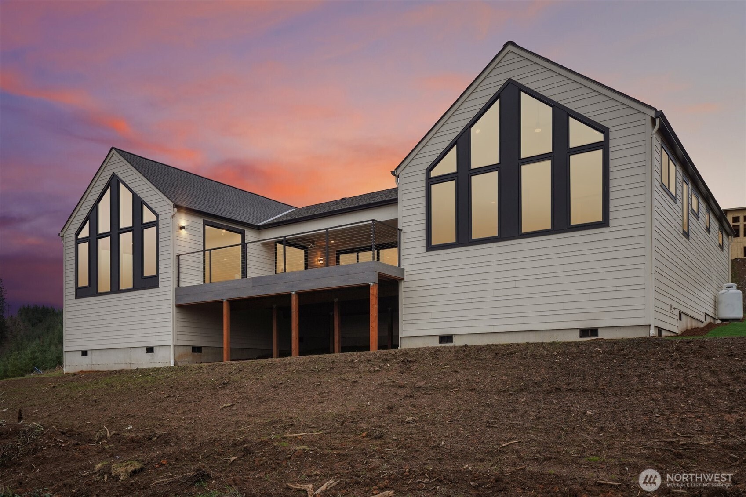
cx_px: 373
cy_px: 248
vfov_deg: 45.0
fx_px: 601
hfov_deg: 63.7
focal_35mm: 29
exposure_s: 1/100
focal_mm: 29
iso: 400
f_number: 8
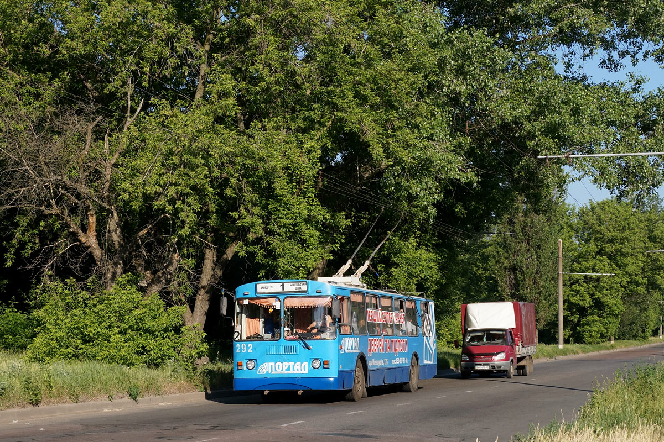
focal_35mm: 52
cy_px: 221
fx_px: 968
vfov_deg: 25.8
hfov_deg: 37.9
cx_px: 332
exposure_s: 1/400
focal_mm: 35
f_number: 11
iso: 400
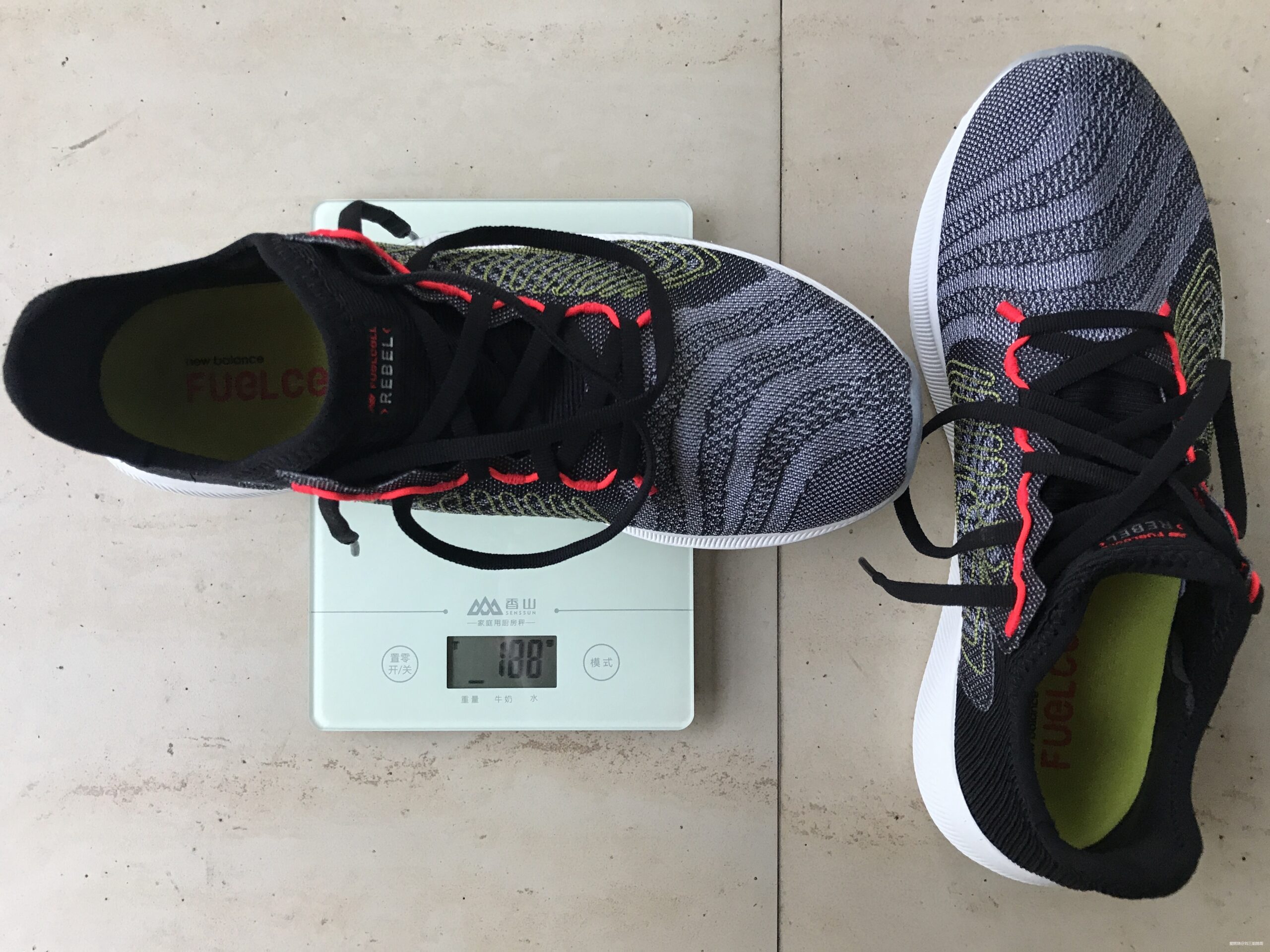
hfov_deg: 63.4
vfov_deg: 49.7
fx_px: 1027
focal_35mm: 28
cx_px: 635
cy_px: 476
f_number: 1.8
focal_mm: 3.99
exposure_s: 1/33
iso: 32
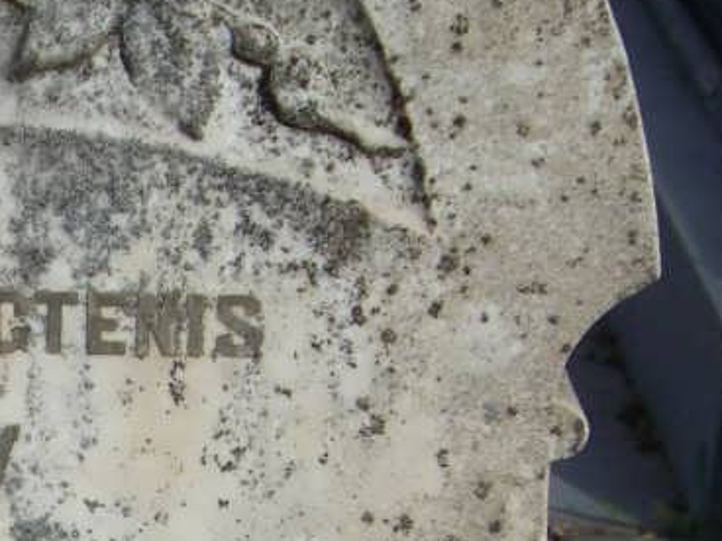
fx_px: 5924
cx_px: -159
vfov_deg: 5.2
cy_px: 649
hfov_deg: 6.9
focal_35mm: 284
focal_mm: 14.6
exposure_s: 1/800
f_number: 4.5
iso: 64
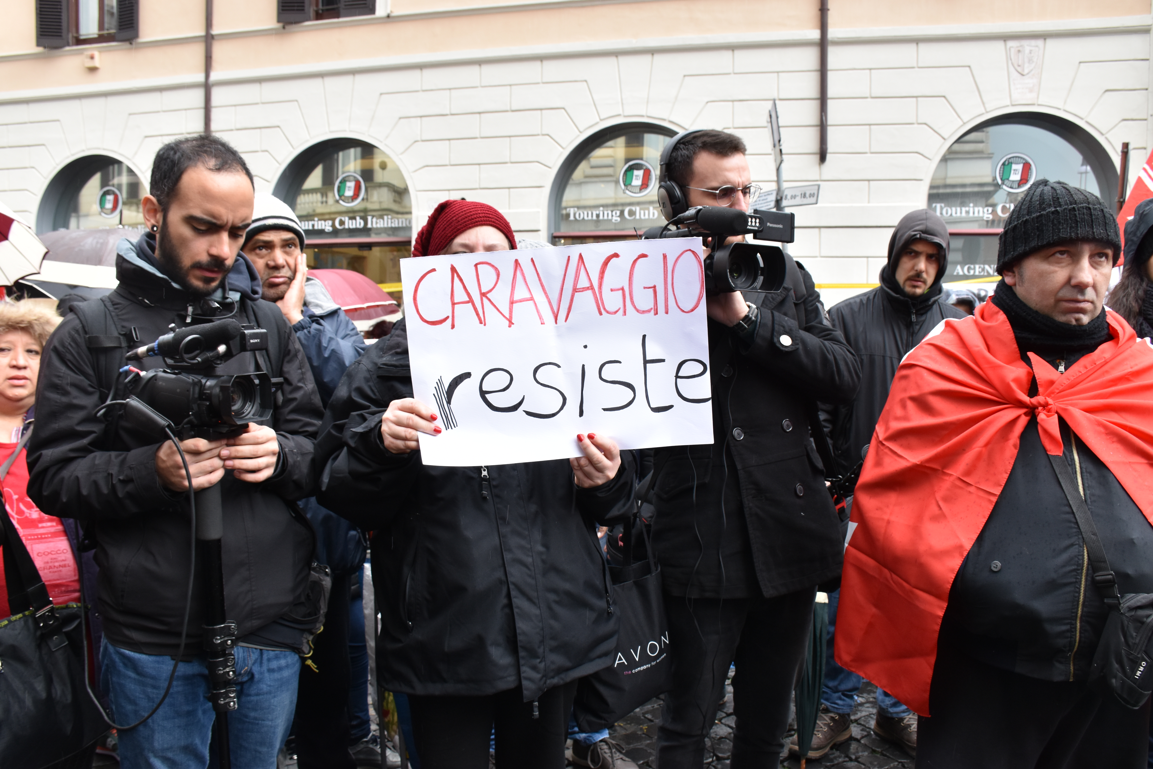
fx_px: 865
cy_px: 384
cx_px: 576
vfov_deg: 47.9
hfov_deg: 67.4
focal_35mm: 27
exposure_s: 1/200
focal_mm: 18
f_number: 8
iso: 500
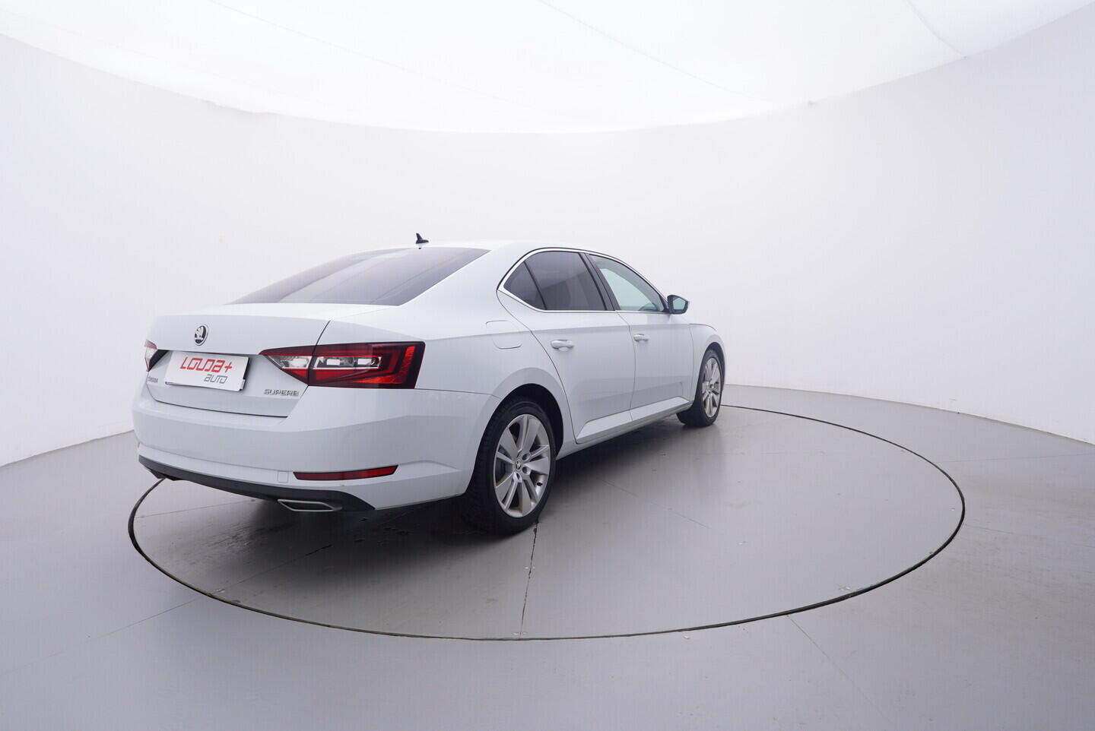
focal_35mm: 22
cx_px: 548
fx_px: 685
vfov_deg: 56.2
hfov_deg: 77.3
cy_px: 366
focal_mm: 15
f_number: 5
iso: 200
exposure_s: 1/80
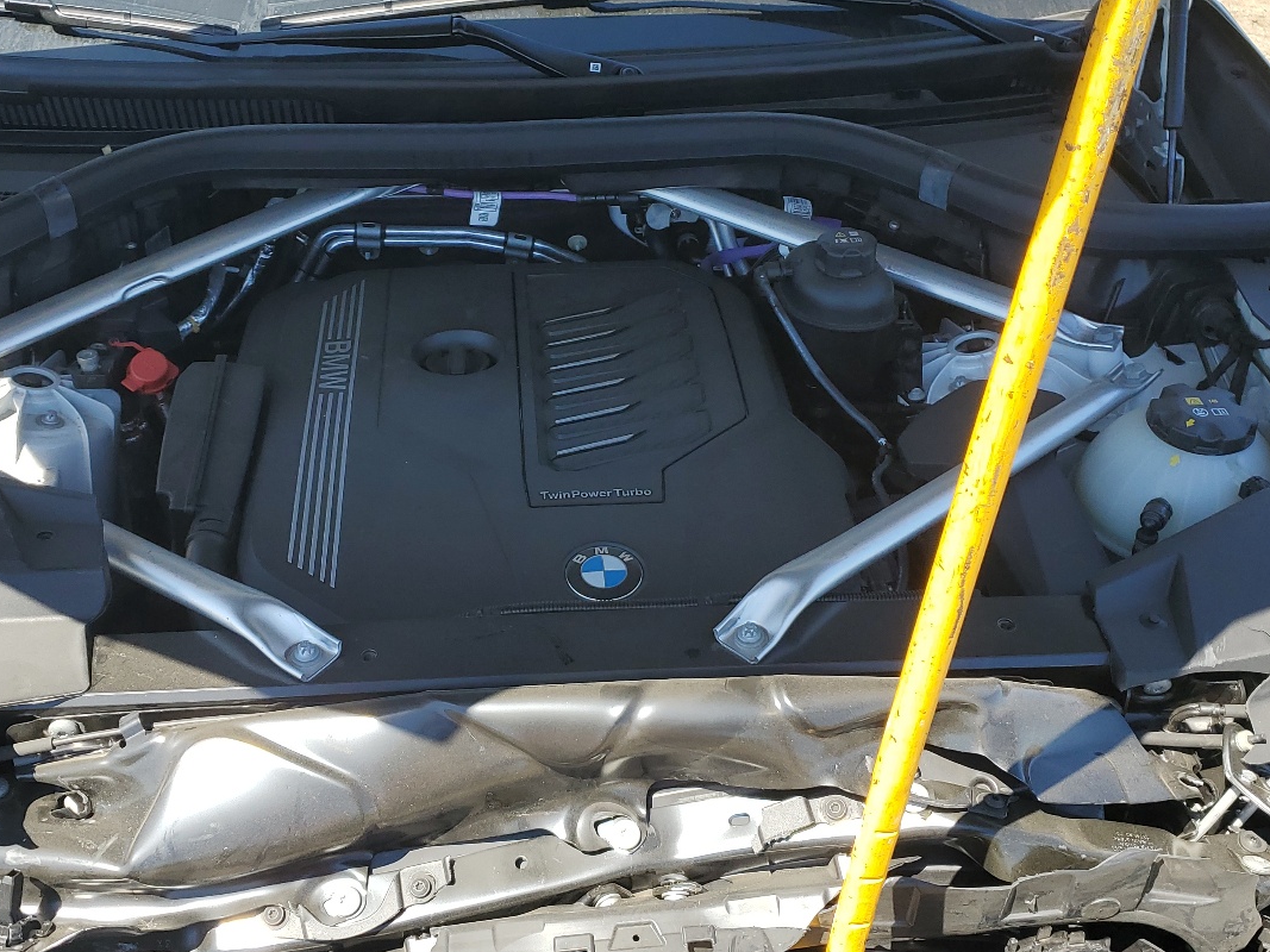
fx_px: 1431
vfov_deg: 36.8
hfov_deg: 47.8
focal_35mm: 39
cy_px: 465
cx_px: 575
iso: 50
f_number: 1.5
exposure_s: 1/1000
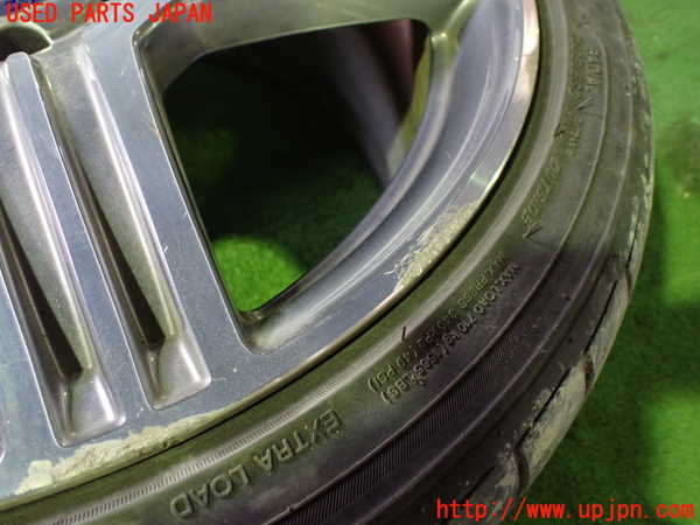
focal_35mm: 30
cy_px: 262
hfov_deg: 60.0
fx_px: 607
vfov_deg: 46.8
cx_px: 350
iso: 800
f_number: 2.3
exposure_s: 1/40
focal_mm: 5.4
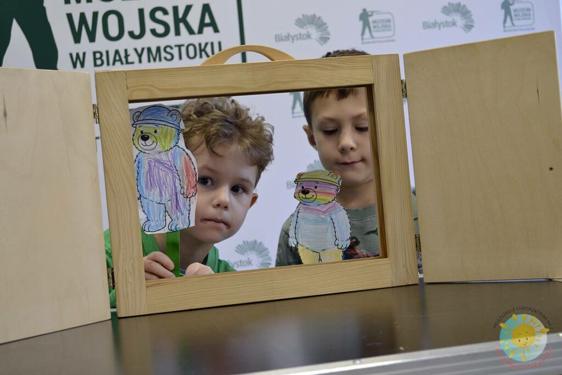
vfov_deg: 23.8
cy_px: 188
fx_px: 890
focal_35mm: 57
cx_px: 281
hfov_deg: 35.0
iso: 400
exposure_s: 1/25
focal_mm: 38
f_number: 5
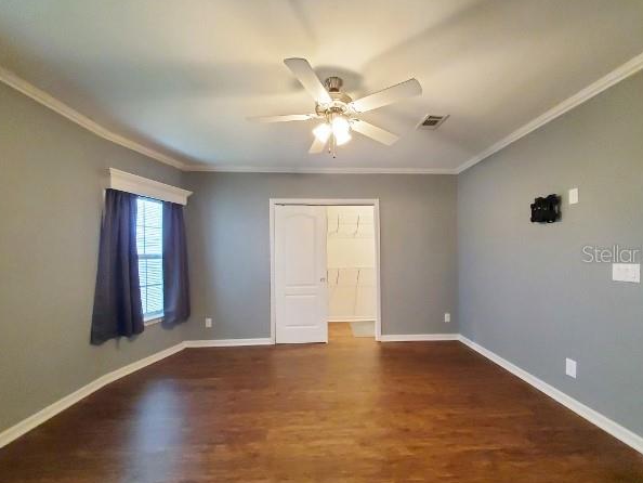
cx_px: 338
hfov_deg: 102.0
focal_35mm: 14
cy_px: 253
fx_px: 260
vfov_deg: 85.7
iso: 500
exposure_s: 1/40
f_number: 2.2
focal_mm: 1.8
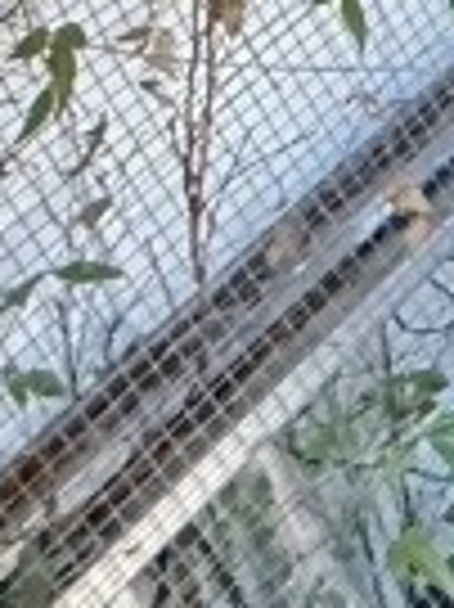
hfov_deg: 6.7
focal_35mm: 106
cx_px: 2185
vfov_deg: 12.6
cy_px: -995
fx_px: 1857
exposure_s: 1/67
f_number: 2.2
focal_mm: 2.22
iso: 320
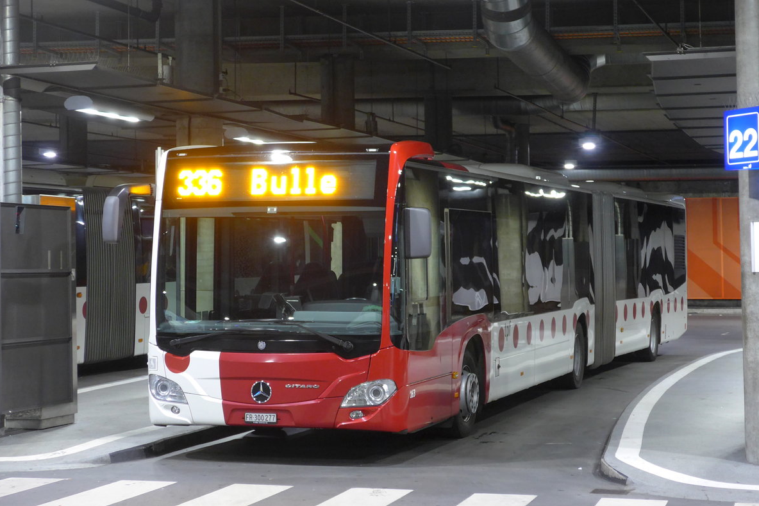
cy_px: 237
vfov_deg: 17.5
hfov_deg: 26.0
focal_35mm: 78
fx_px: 1644
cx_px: 382
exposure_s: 1/8
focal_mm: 15
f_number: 4.2
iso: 400
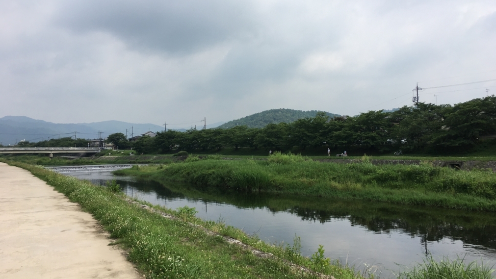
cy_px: 121
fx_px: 421
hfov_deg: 61.0
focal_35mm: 32
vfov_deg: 36.6
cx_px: 249
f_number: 2.2
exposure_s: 1/1672
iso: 25
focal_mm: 4.15
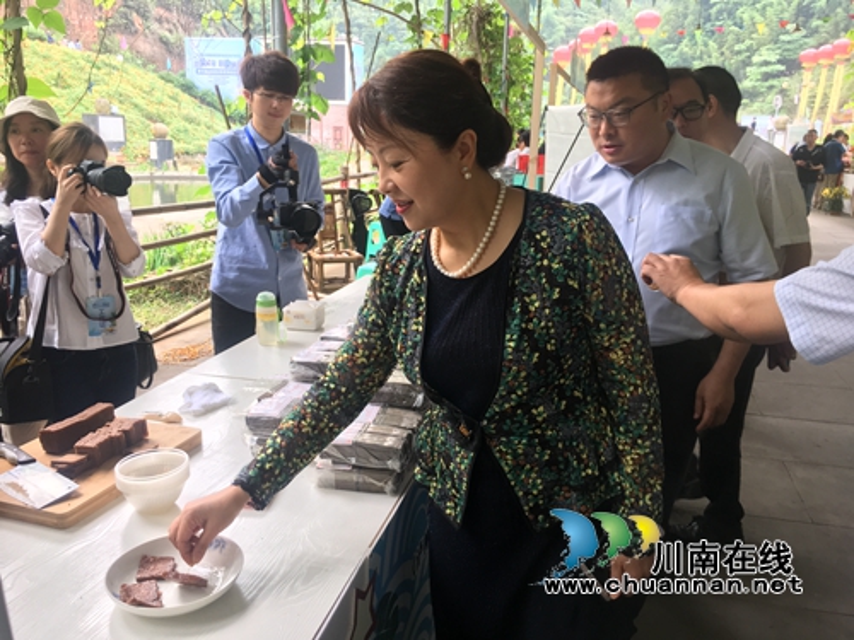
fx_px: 715
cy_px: 320
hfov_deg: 61.7
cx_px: 427
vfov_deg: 48.2
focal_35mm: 29
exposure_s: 1/100
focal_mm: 4.15
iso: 40
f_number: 2.2
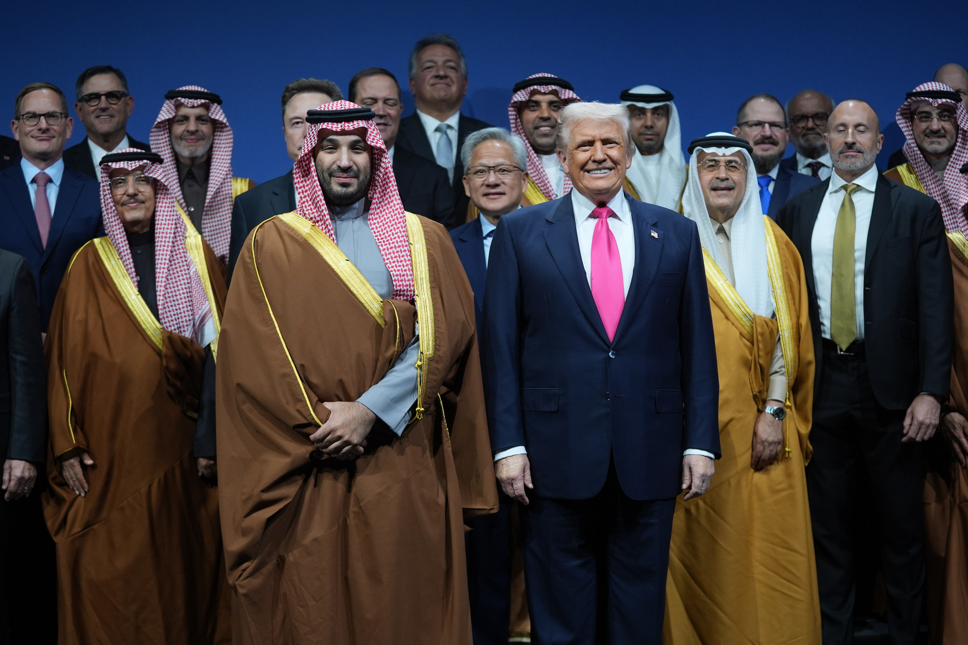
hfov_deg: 28.8
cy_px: 322
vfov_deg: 19.5
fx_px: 1882
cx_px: 484
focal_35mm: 70
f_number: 2.8
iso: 800
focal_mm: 70
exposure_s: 1/640
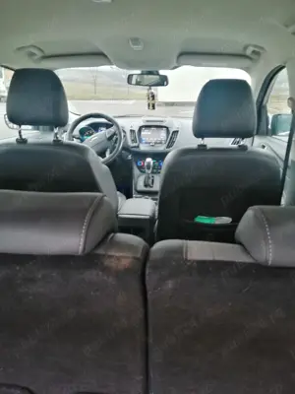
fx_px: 307
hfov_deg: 51.4
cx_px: 148
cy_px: 197
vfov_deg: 65.3
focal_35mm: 27
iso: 320
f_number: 1.8
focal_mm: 3.95
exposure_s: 1/24
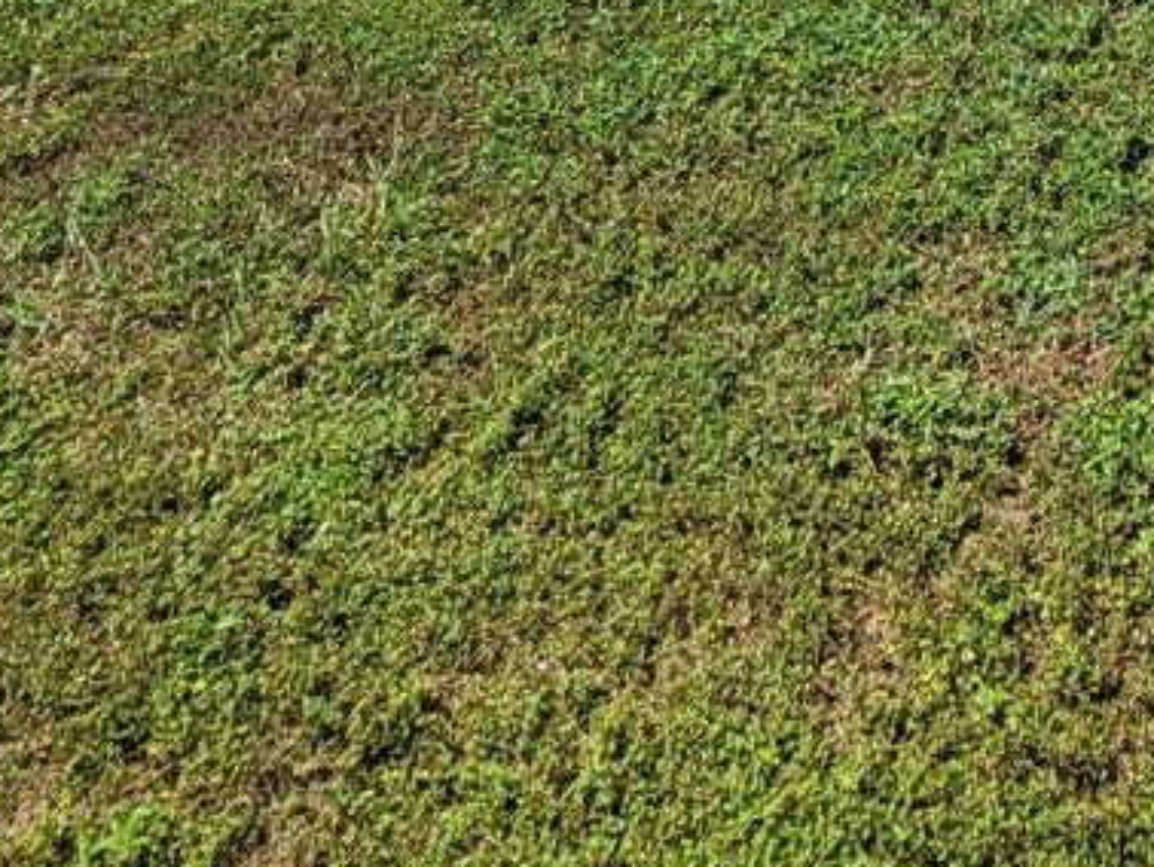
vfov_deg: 19.2
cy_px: -748
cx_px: 1273
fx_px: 1835
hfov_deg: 31.0
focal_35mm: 55
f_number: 2.2
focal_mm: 2.2
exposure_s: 1/2099
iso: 50
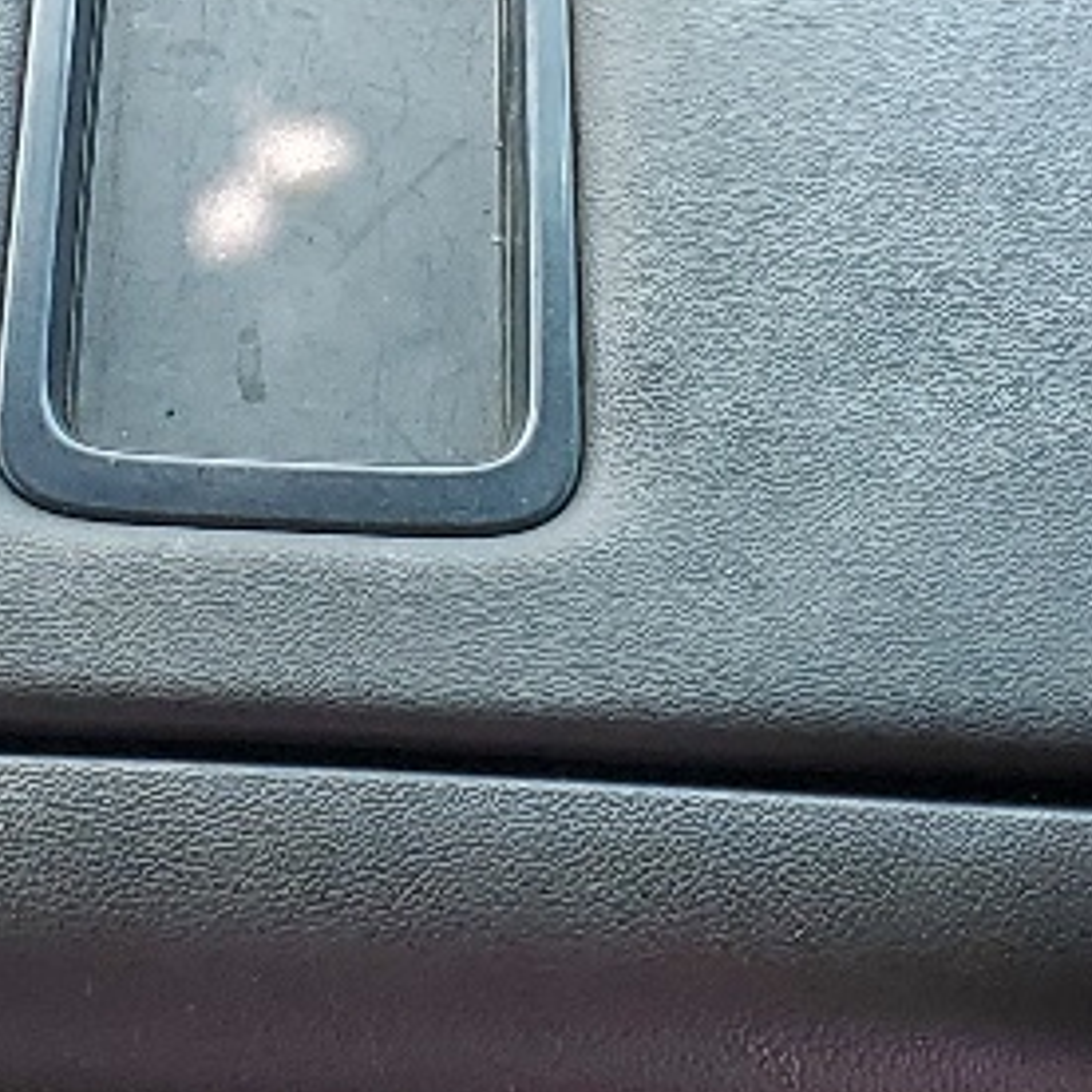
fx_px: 4747
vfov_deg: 12.7
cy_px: -344
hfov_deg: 13.0
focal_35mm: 133
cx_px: 158
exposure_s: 1/128
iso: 50
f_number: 1.5
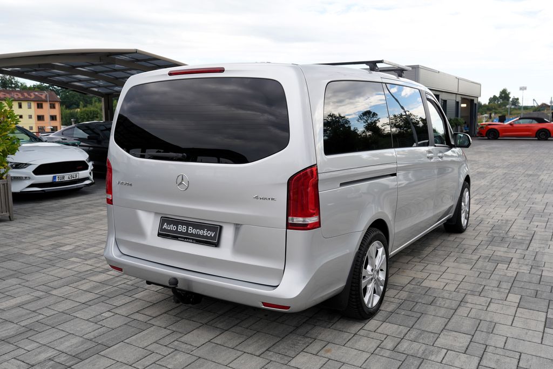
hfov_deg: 58.7
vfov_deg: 41.1
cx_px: 276
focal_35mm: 32
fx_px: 492
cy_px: 184
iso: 100
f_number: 5.6
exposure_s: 1/125
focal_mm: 32
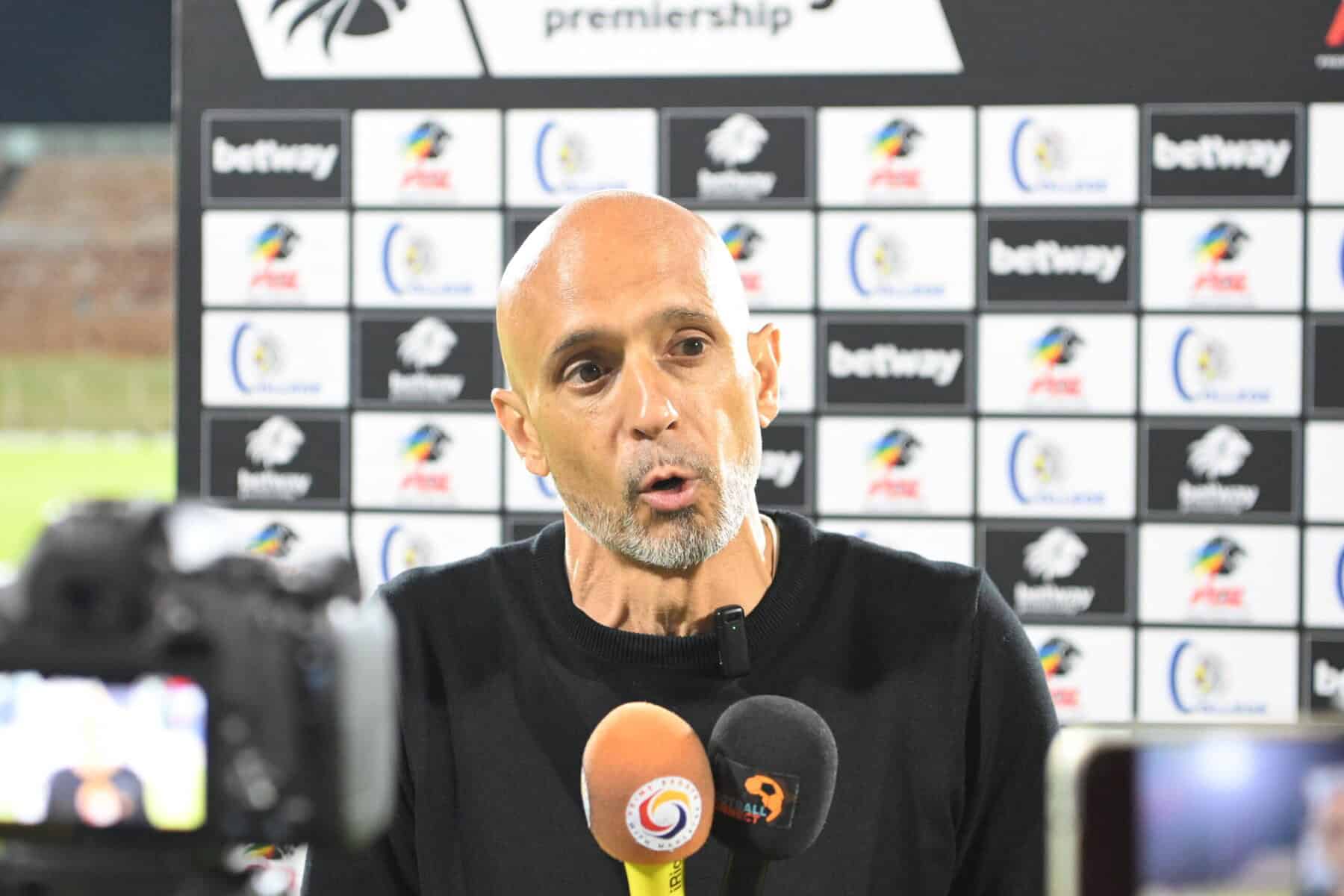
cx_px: 672
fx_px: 2576
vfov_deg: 19.7
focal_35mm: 69
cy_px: 448
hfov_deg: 29.2
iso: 4000
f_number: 3.2
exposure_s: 1/400
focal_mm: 46
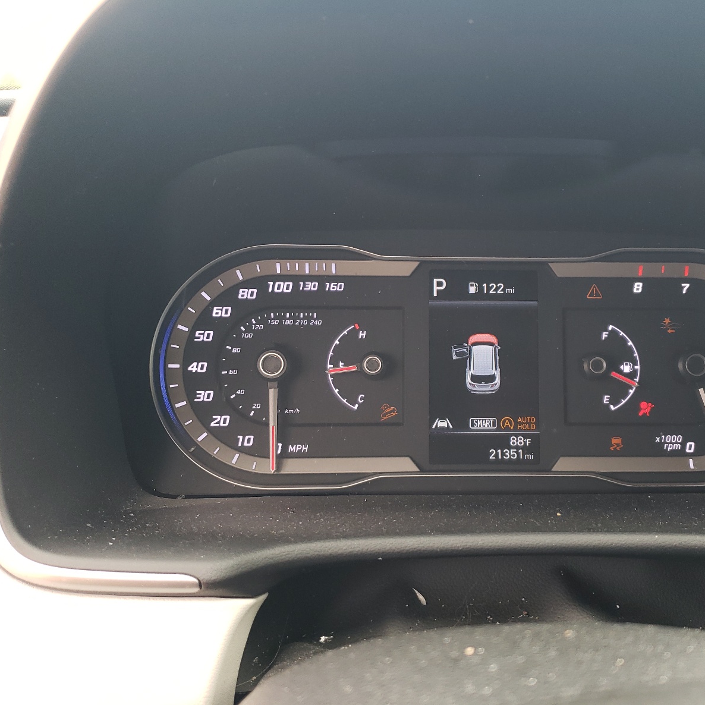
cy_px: 355
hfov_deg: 51.7
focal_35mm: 31
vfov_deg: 52.5
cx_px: 461
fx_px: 714
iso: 79
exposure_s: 1/120
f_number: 1.5
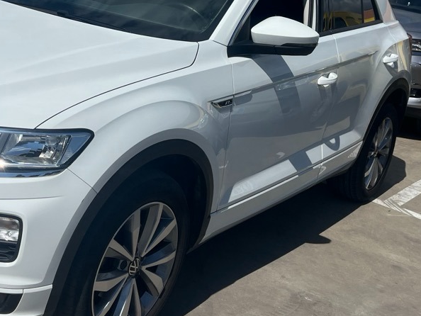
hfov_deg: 33.4
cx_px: 85
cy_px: 51
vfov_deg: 25.5
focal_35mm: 56
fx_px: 681
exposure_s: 1/10870
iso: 50
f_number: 1.6
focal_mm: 5.1
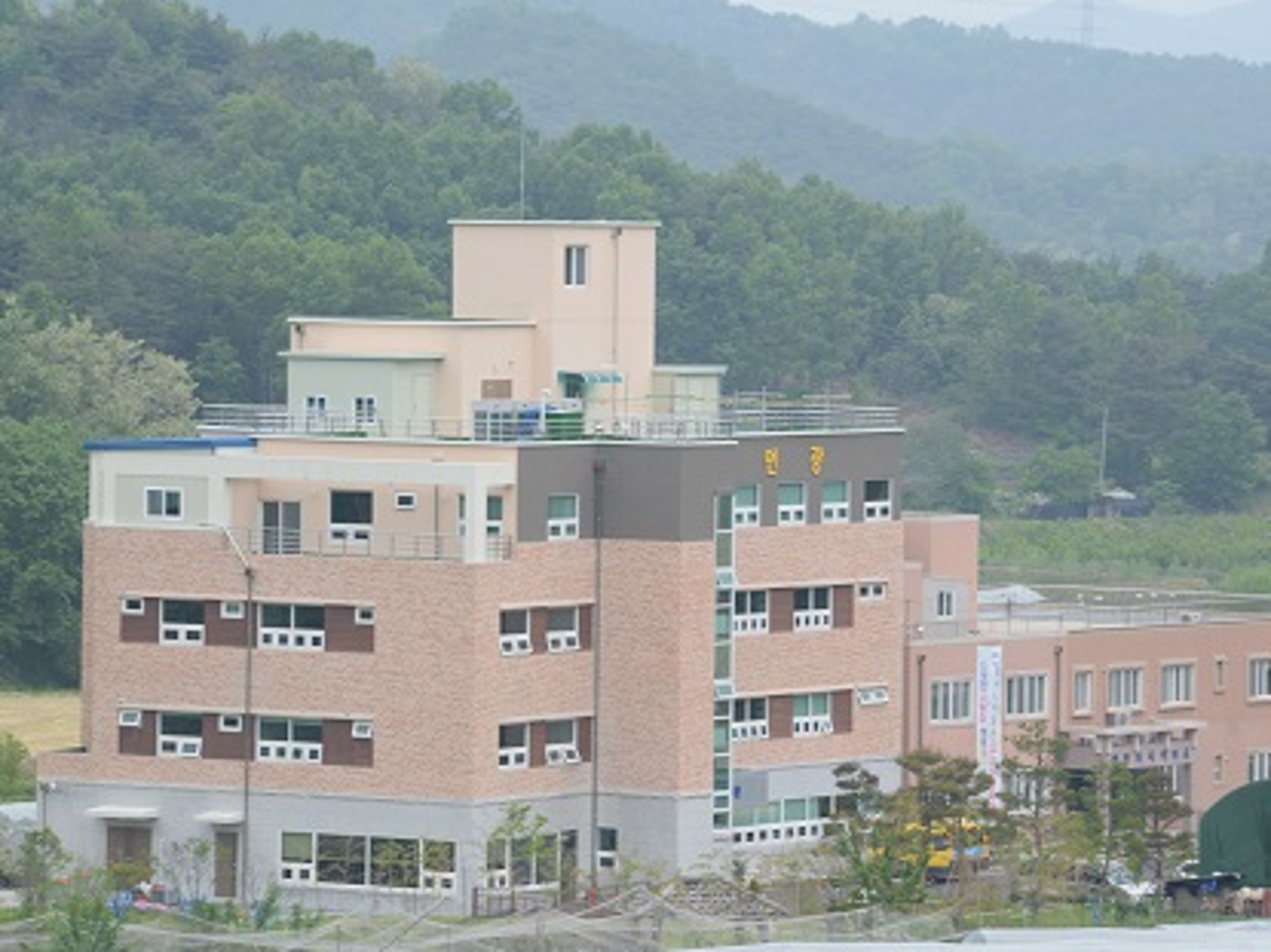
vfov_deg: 6.8
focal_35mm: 220
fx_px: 8075
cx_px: 603
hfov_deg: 9.0
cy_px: 488
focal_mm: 190
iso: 160
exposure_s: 1/40
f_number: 11
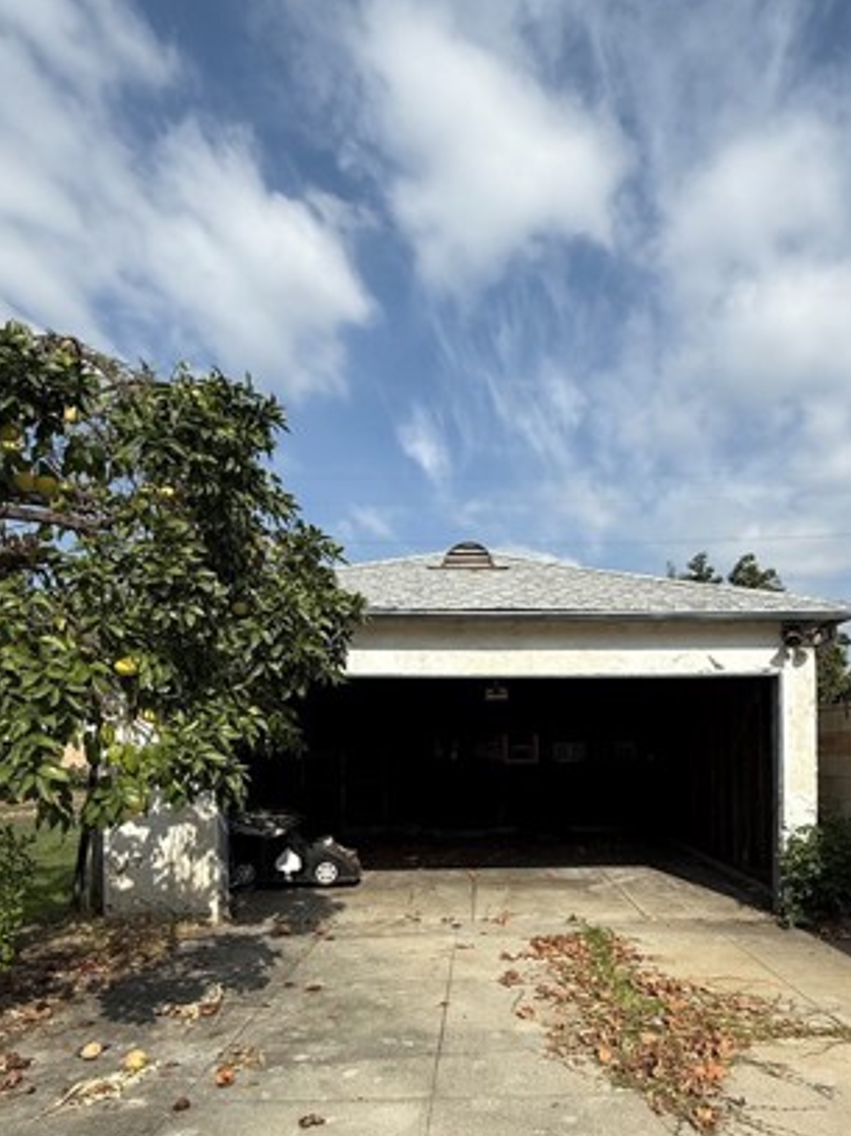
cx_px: 511
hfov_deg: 60.5
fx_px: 722
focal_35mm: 22
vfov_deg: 74.3
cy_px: 748
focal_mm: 2.22
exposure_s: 1/3125
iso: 50
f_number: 2.2
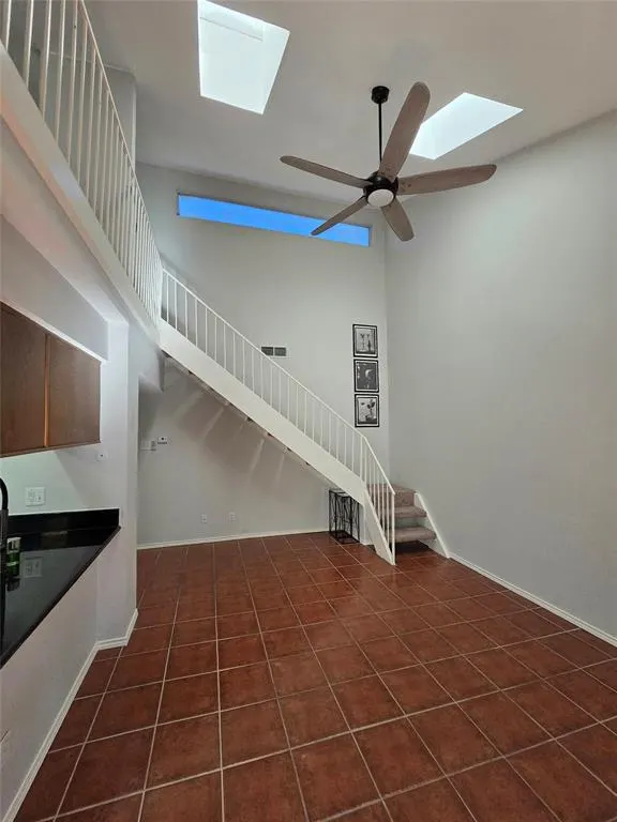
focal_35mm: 13
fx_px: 309
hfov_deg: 89.9
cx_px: 308
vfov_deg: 106.2
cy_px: 411
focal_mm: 2.2
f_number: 2.2
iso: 250
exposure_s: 1/370
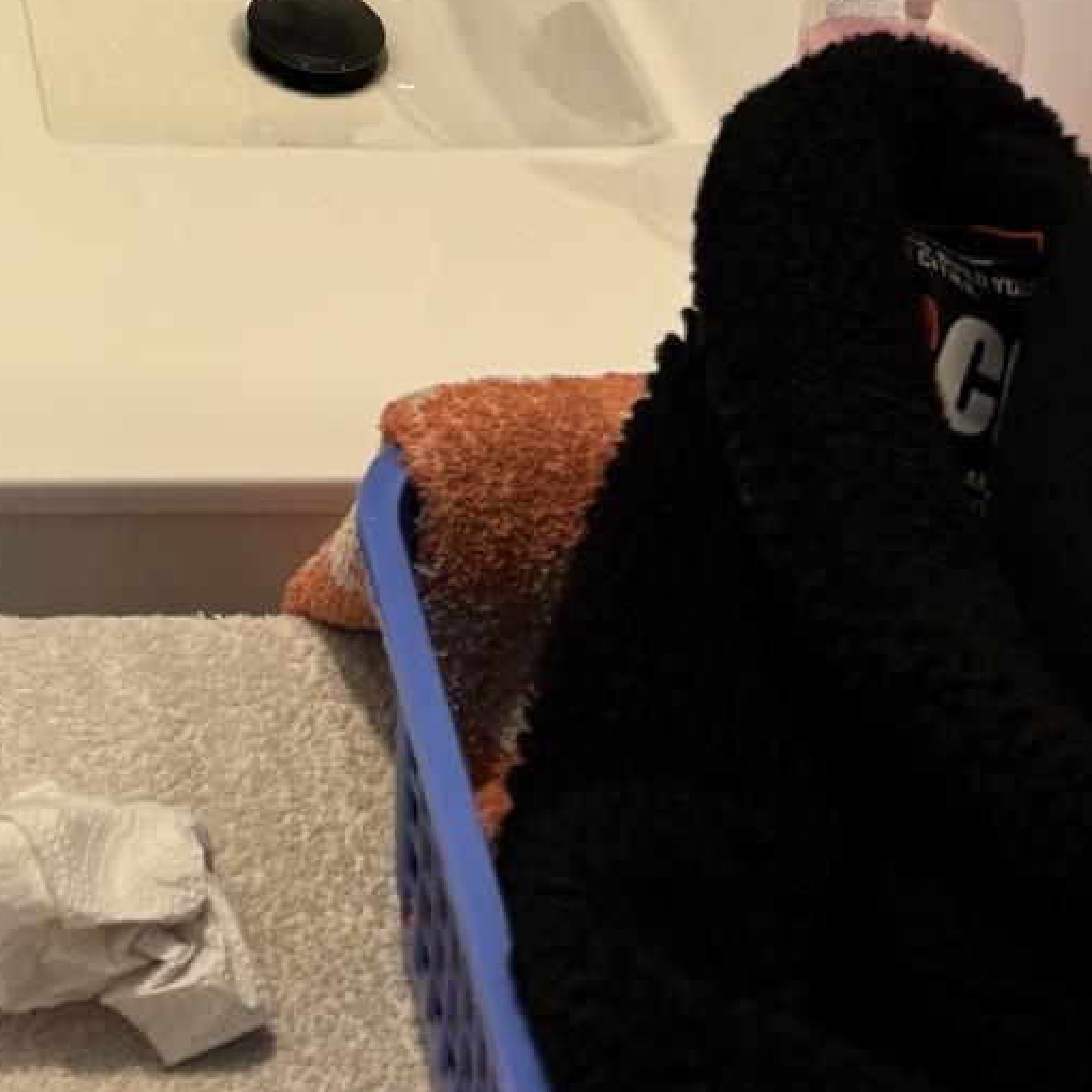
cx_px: -272
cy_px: -873
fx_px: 2855
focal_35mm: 80
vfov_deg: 17.5
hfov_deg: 20.1
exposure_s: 1/50
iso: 125
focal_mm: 6.76
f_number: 1.78
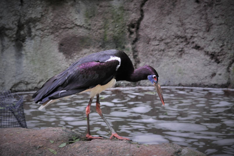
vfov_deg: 9.6
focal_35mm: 142
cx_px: 117
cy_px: 78
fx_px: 925
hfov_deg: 14.4
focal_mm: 95
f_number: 7.1
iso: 800
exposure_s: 1/40
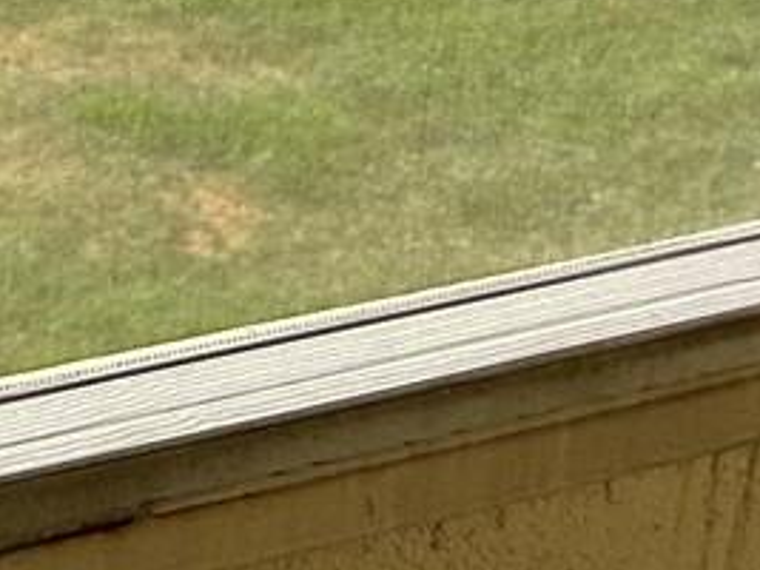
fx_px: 3423
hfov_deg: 10.3
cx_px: -1281
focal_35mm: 156
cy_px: -818
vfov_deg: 8.6
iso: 50
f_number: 1.5
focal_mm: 5.7
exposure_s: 1/1698
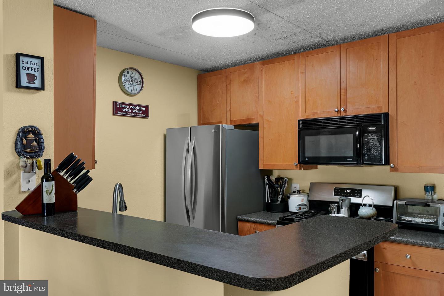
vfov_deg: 43.6
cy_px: 148
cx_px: 222
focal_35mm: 30
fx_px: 370
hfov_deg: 61.9
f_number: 8
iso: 250
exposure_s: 1/1.25
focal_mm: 20
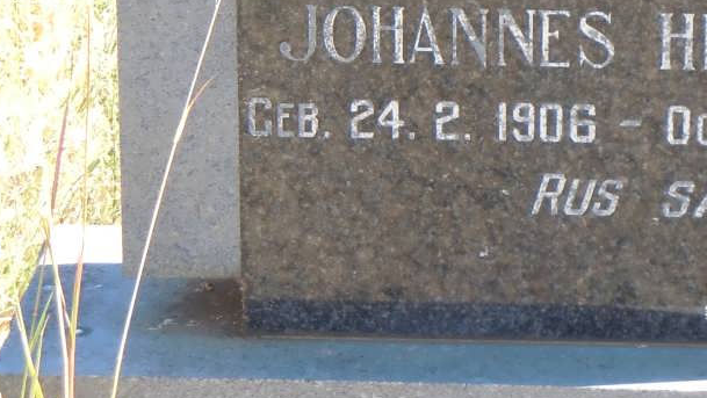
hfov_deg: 8.6
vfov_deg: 4.9
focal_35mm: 249
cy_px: 7
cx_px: 623
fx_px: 4669
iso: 200
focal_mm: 20.9
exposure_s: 1/125
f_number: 4.6
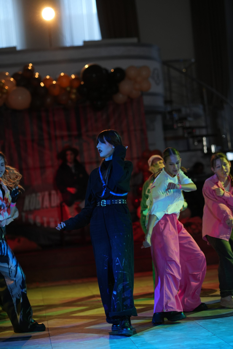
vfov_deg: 23.9
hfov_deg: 16.1
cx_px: 116
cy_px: 174
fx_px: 825
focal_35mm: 85
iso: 800
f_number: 2.2
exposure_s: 1/400
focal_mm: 85
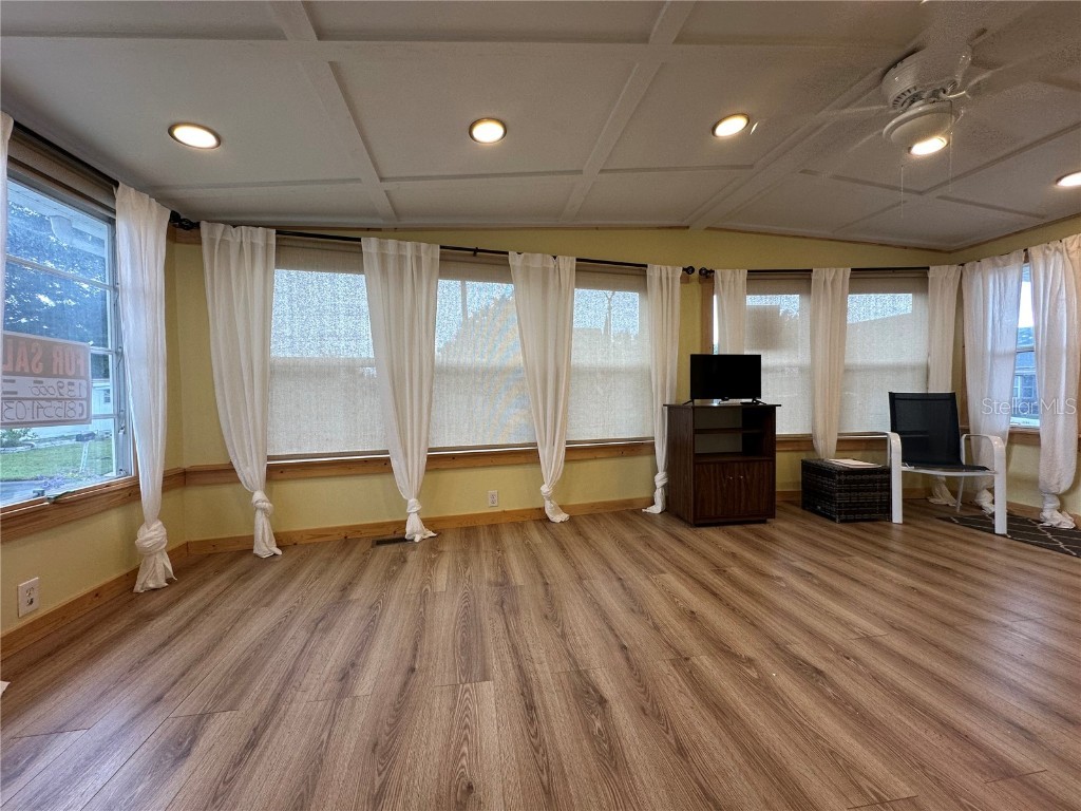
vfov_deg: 85.7
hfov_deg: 102.1
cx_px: 540
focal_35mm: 14
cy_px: 406
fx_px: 437
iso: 125
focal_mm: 2.22
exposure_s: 1/120
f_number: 2.2
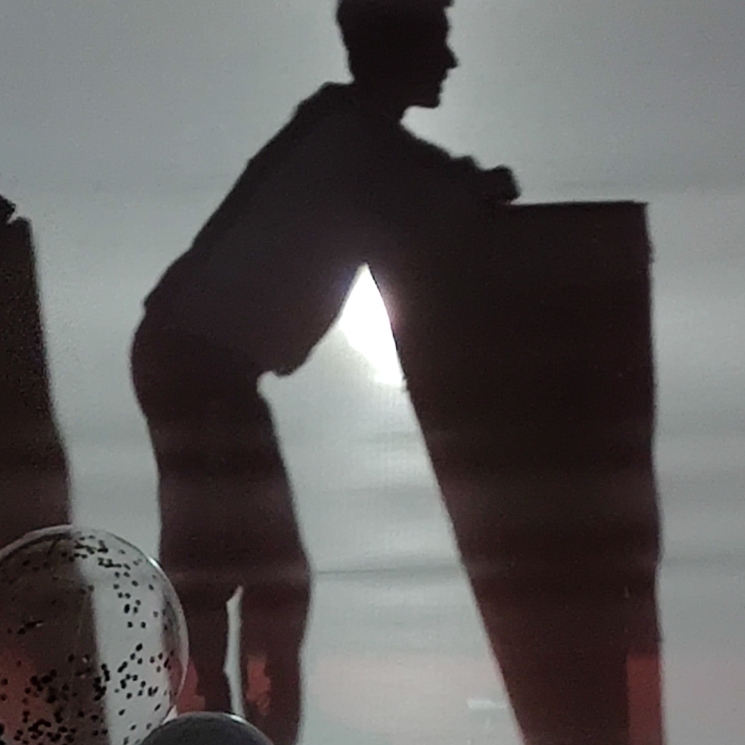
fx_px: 4919
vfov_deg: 8.6
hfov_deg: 8.7
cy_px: -28
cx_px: 262
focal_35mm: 202
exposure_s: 1/100
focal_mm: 4.75
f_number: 1.75
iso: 1045
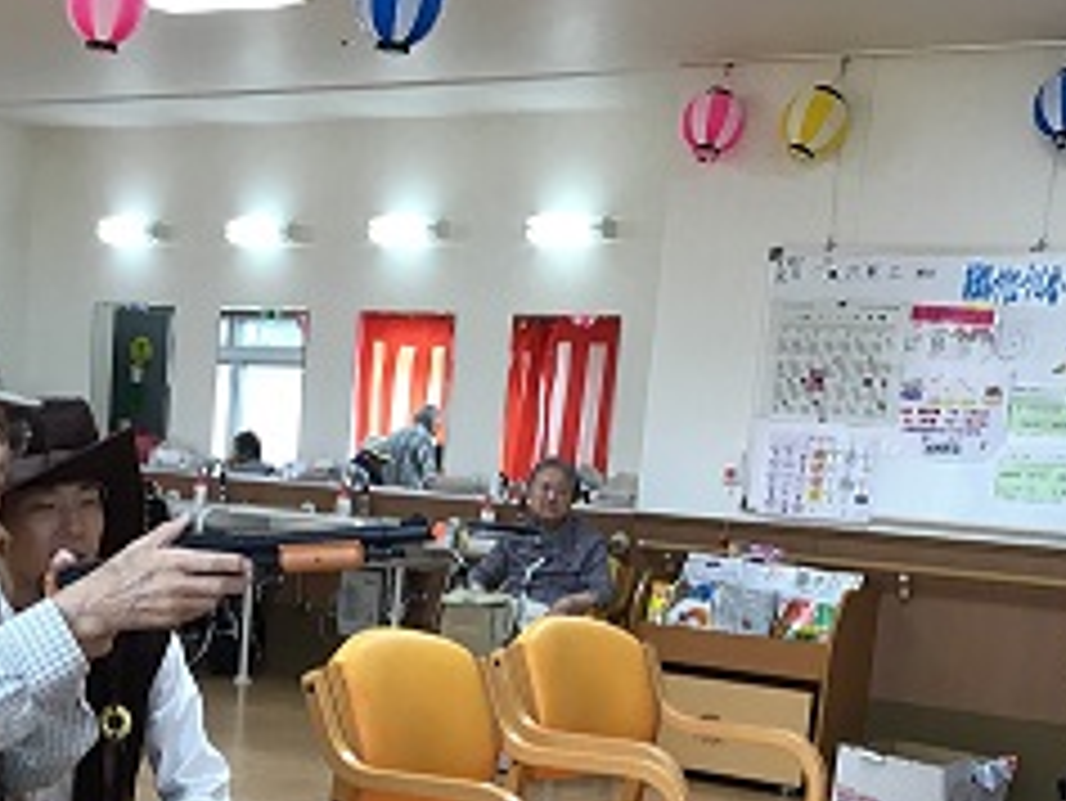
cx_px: 324
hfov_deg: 30.0
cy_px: 752
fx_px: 1972
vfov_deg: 22.3
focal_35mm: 64
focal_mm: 3.3
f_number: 2.4
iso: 25
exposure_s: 1/30
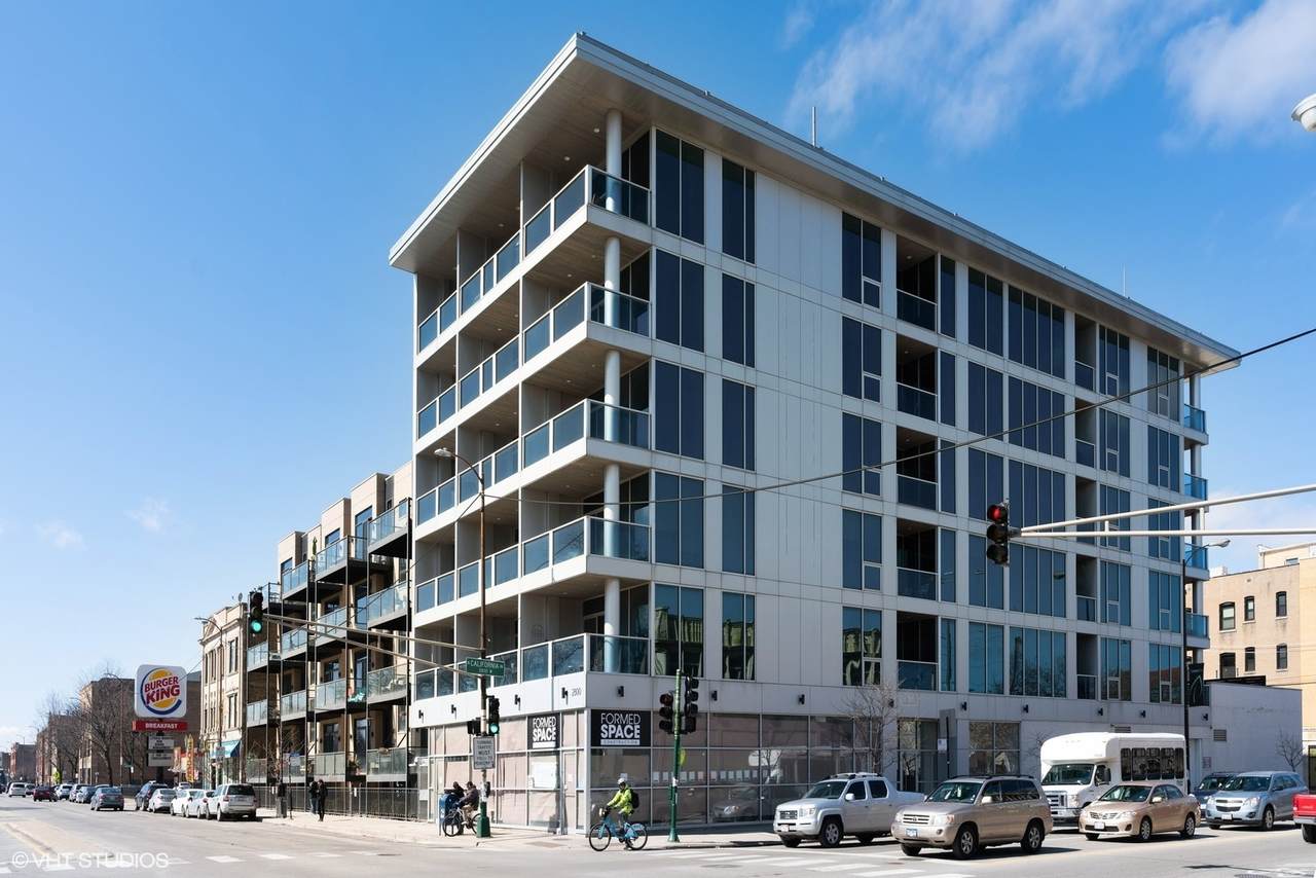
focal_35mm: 23
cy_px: 439
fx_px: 841
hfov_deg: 76.1
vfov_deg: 55.1
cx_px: 658
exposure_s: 1/400
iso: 200
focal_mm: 23
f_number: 8
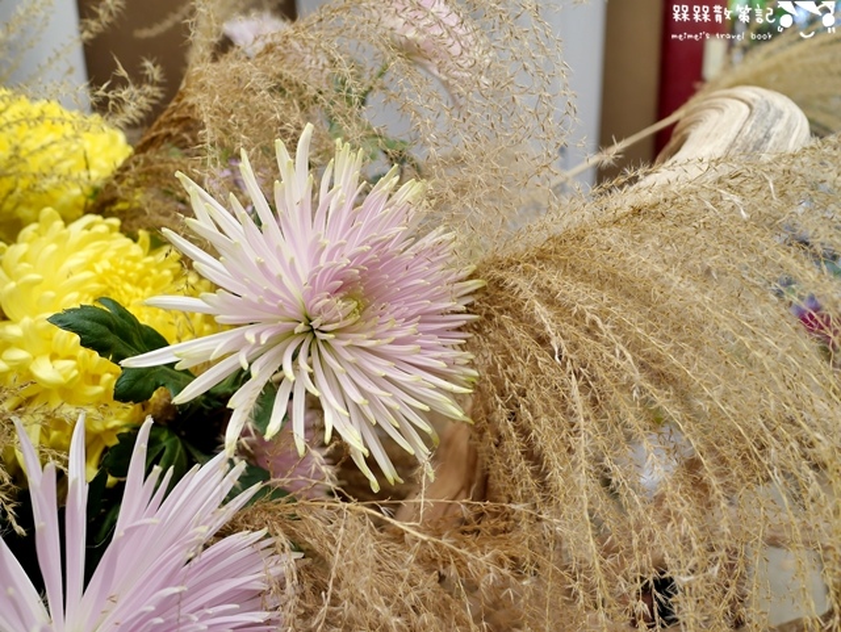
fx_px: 729
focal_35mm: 30
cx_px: 420
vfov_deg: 46.9
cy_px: 316
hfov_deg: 59.9
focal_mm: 15
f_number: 3.2
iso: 160
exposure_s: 1/125
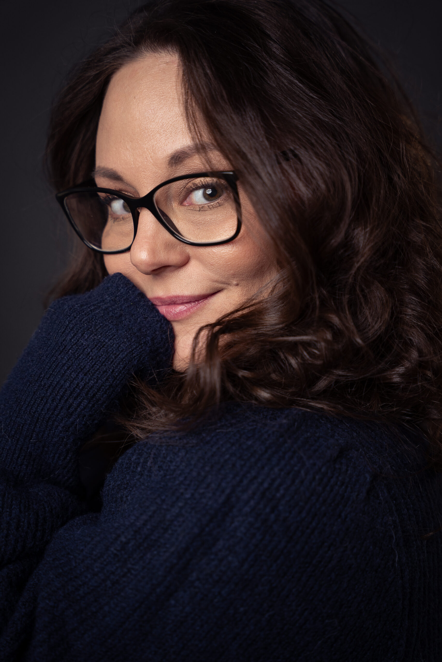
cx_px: 221
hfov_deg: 19.5
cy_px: 331
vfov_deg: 28.8
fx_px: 1289
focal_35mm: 70
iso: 250
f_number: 3.2
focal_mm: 70
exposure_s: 1/200
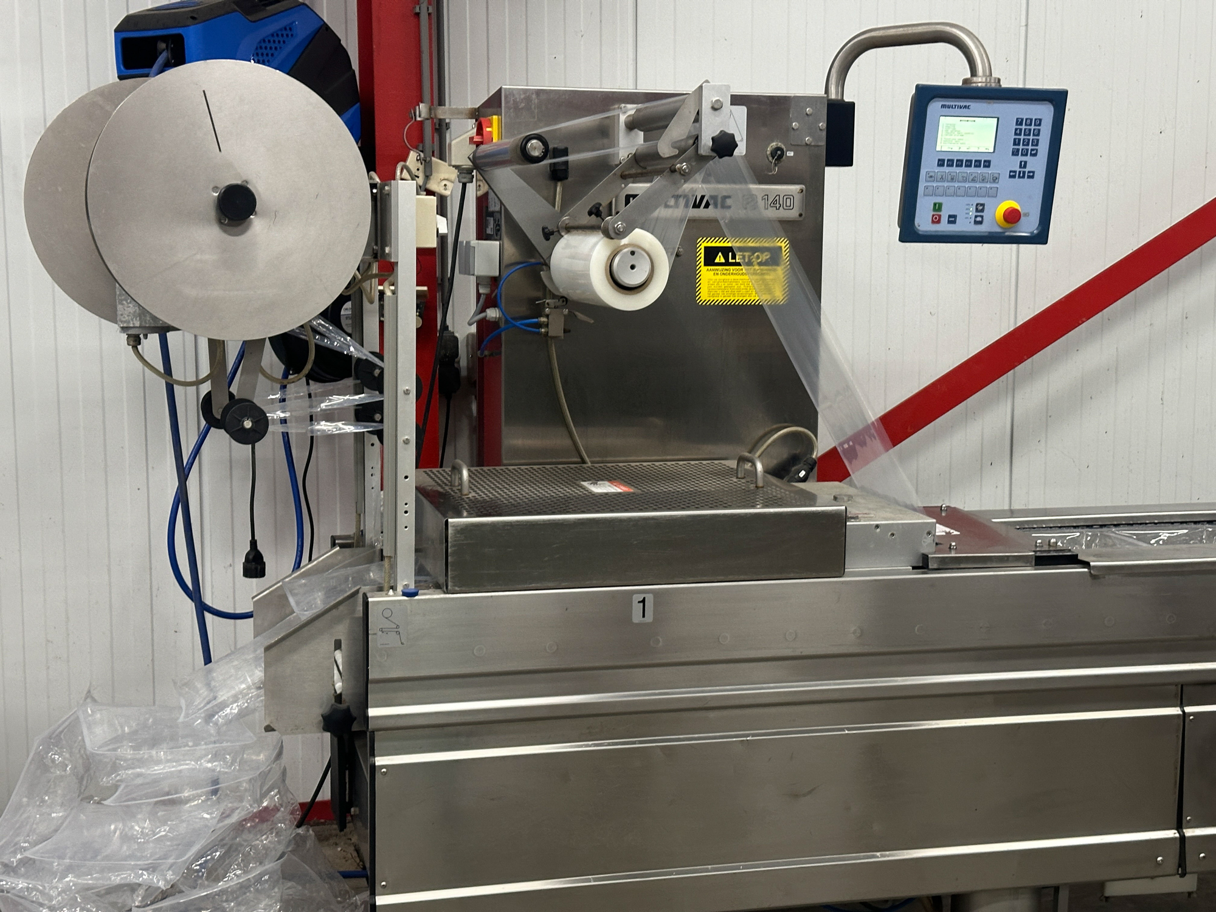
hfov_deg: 39.7
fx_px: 1686
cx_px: 608
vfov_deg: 30.3
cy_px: 456
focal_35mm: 48
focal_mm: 6.86
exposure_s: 1/50
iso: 250
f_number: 1.8
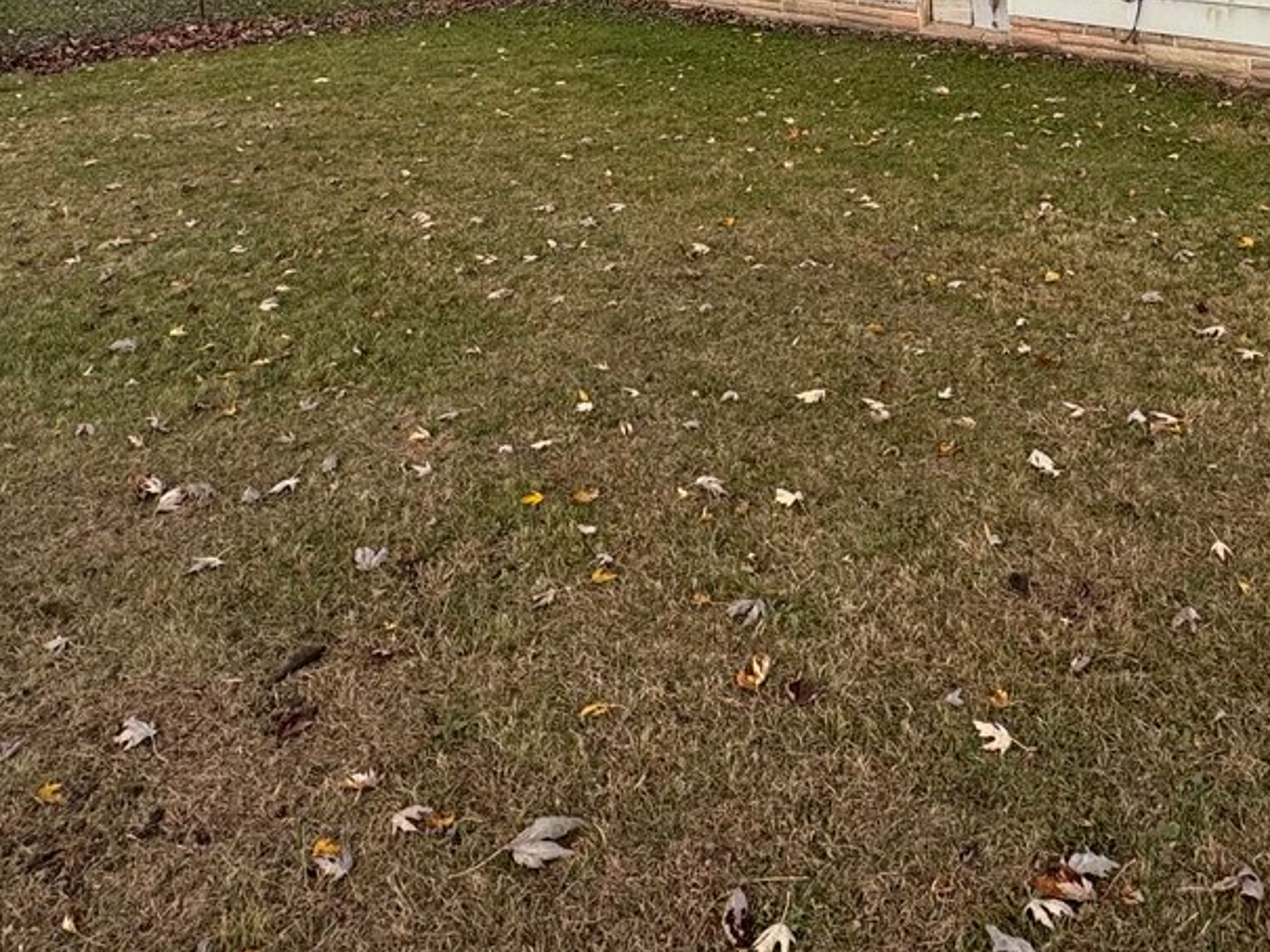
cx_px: 834
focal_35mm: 35
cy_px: -43
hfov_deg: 51.7
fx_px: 1284
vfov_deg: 35.9
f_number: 2.2
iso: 40
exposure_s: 1/435
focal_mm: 2.22
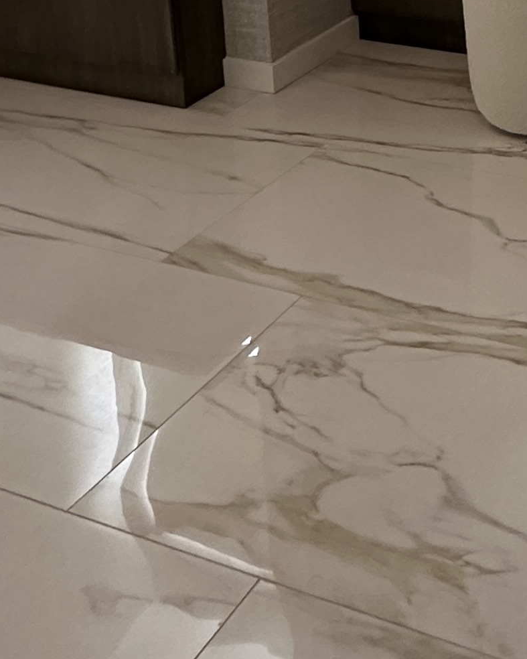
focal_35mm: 56
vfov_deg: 27.7
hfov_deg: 23.8
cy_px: -208
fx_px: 1092
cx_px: 689
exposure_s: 1/60
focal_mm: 2.22
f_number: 2.2
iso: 400
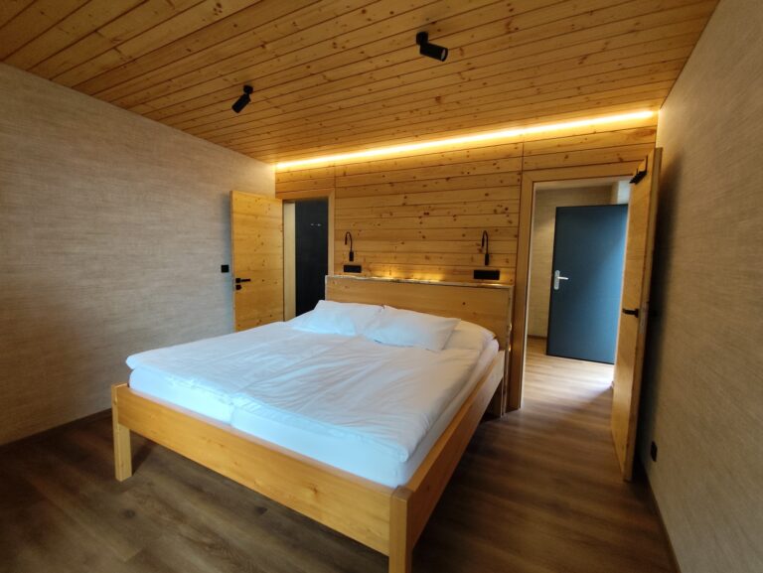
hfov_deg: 94.5
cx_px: 382
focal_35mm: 16
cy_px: 286
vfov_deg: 78.2
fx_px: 353
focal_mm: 1.65
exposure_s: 1/50
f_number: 2.2
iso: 125
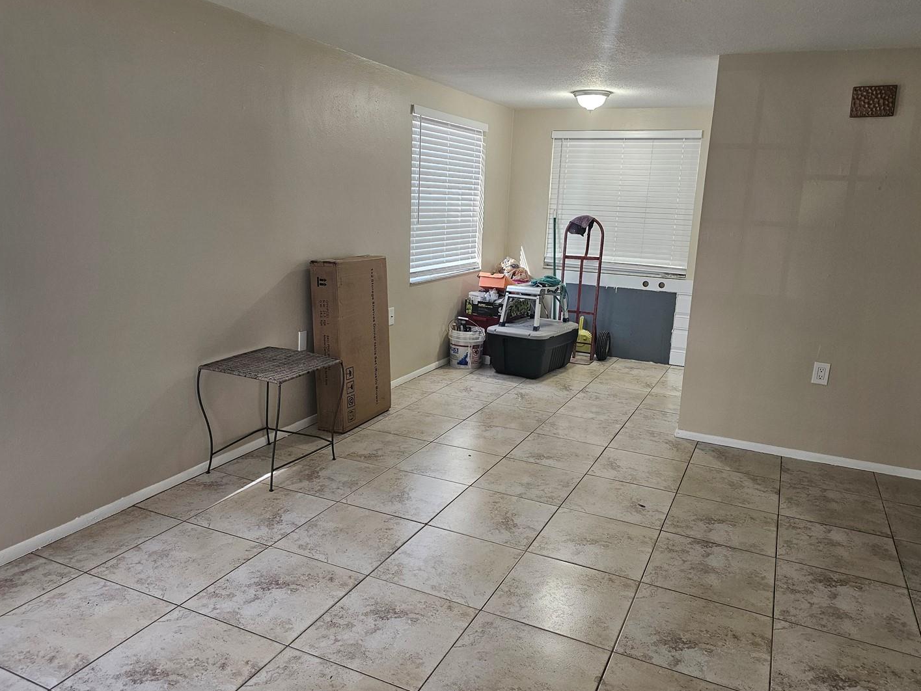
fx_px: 692
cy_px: 331
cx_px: 463
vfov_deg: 53.1
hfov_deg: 67.3
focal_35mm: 26
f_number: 1.7
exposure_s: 1/120
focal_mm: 6.3
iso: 160
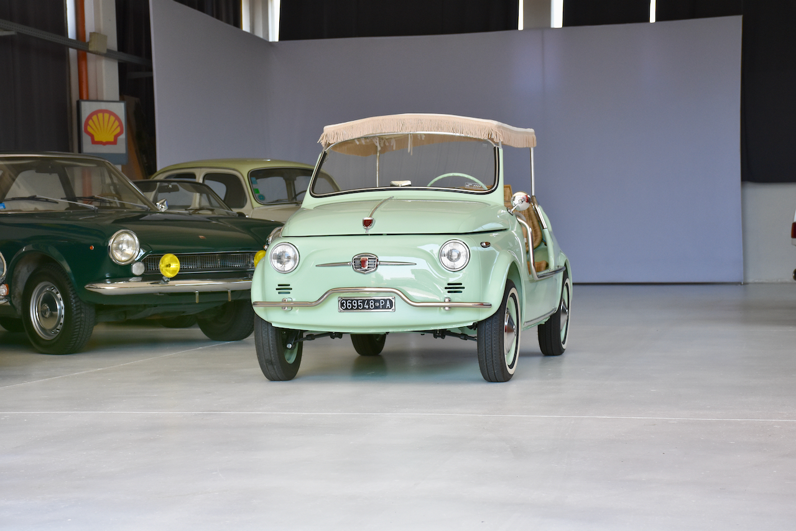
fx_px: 1725
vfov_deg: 17.5
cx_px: 398
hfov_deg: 26.0
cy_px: 266
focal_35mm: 78
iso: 800
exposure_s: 1/250
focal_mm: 52
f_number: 8
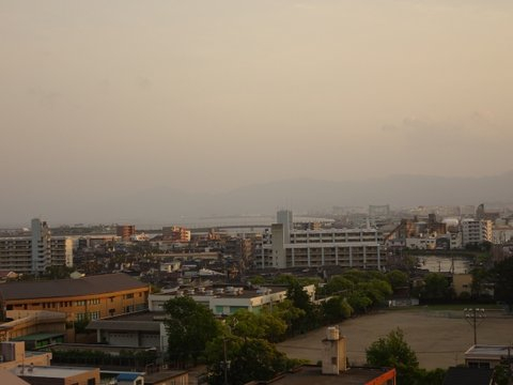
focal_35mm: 66
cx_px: 256
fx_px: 978
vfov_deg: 22.3
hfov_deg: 29.4
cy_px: 192
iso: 80
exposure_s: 1/100
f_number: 4.5
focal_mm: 11.32
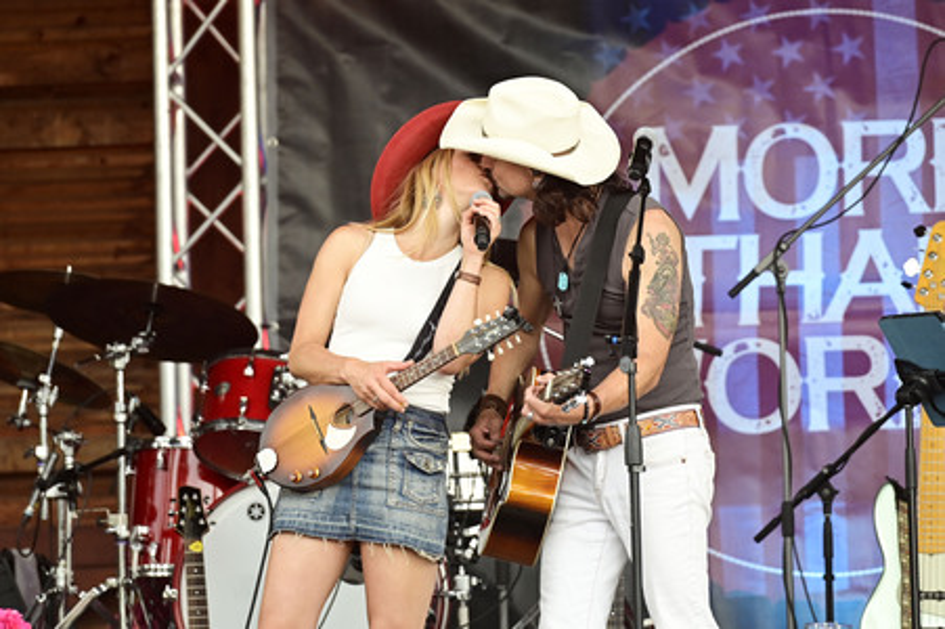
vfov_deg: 6.9
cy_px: 314
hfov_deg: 10.3
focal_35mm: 200
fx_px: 5246
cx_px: 472
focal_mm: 200
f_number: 4
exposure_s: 1/320
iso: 1000
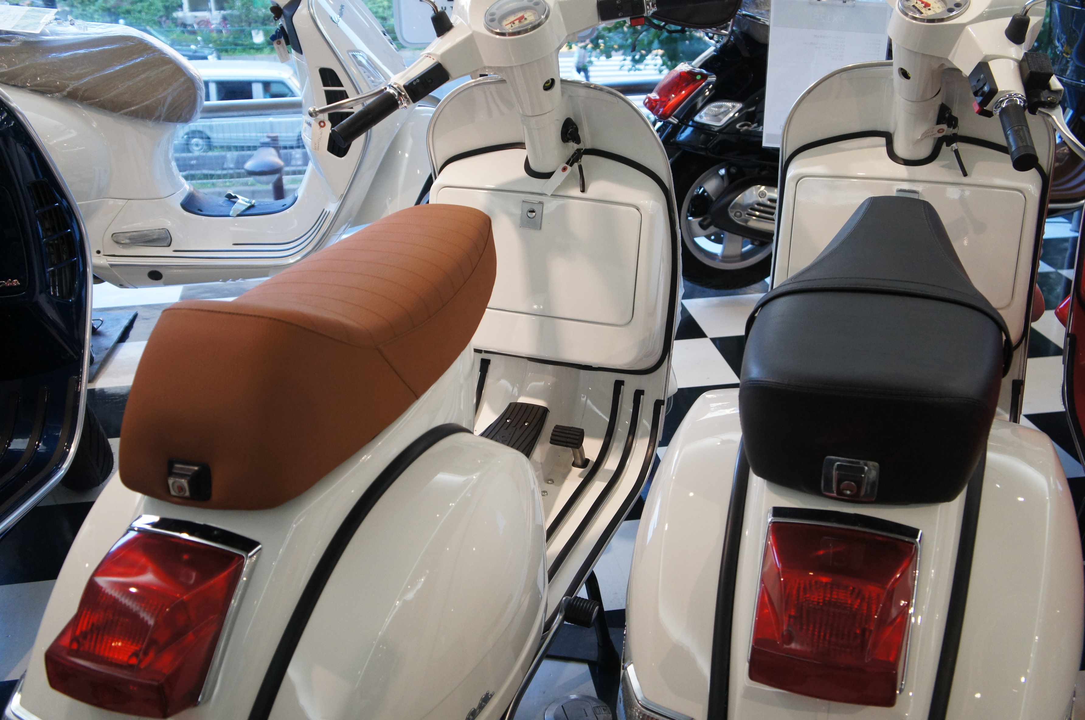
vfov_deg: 34.1
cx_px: 542
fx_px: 1174
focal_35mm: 39
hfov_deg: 49.6
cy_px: 360
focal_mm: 26
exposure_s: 1/160
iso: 1250
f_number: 4
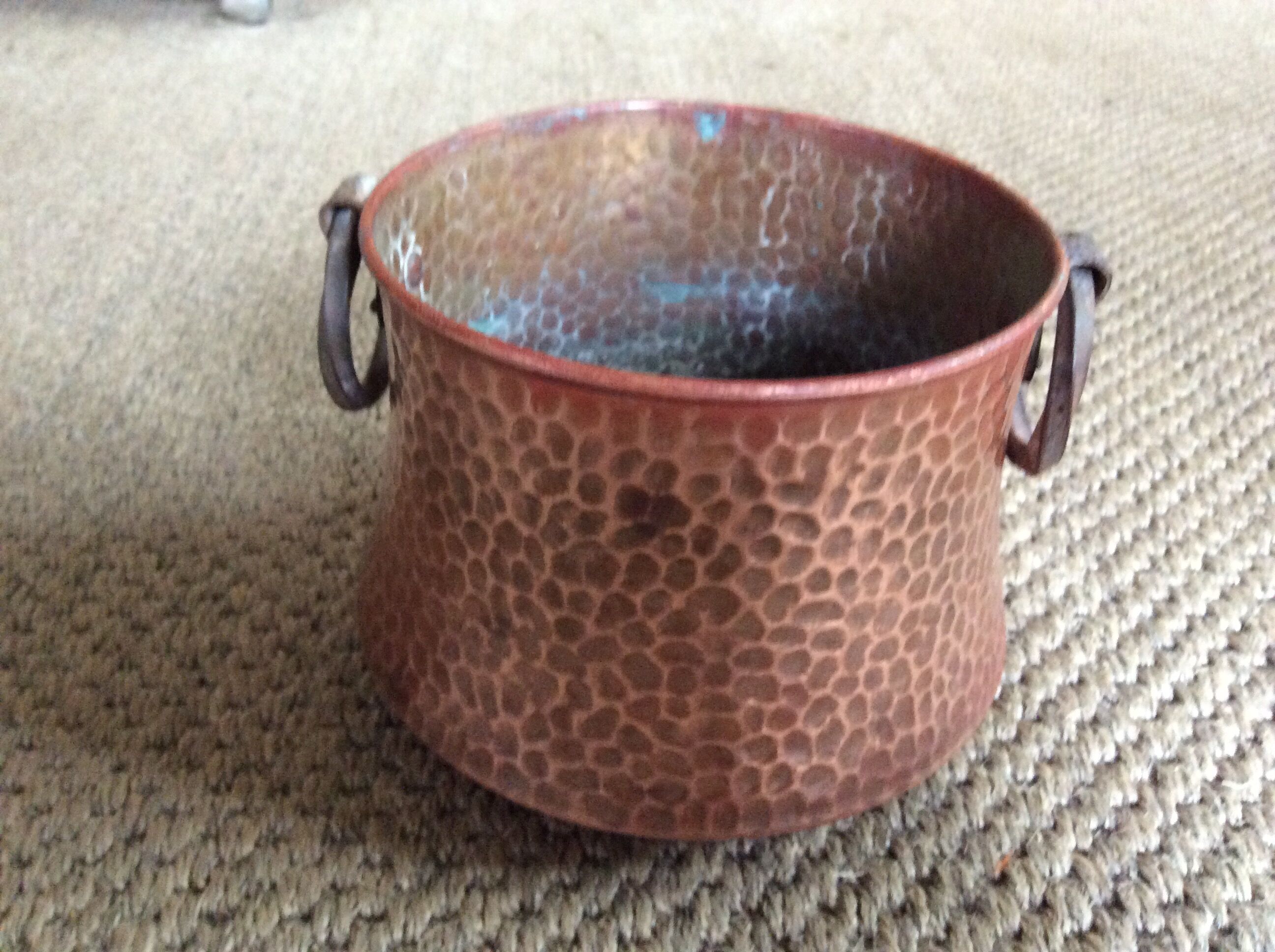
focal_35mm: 32
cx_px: 638
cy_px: 476
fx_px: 1177
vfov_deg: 44.1
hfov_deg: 56.9
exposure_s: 1/25
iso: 250
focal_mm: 3.3
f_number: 2.4
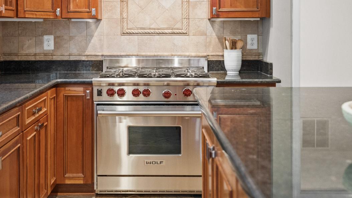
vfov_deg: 24.1
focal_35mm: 49
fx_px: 457
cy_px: 41
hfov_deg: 42.0
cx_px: 155
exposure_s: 1/13
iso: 800
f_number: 2.8
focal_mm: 24
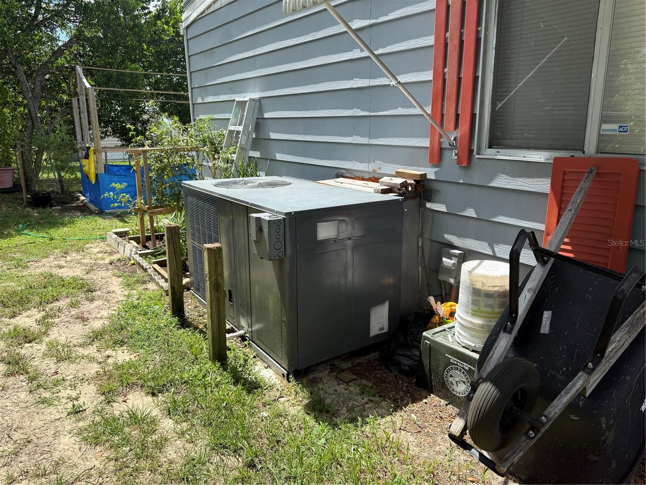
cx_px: 323
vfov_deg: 56.8
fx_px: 448
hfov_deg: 71.6
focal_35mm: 24
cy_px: 242
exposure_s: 1/2445
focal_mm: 6.76
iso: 80
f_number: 1.78
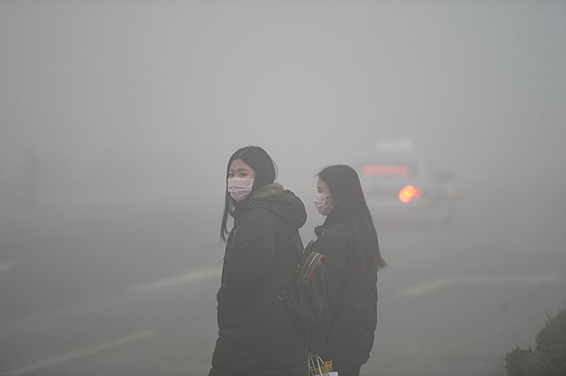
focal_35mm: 200
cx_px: 283
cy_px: 188
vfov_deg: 6.8
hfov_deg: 10.3
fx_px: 3140
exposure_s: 1/250
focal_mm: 200
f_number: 2.8
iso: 500
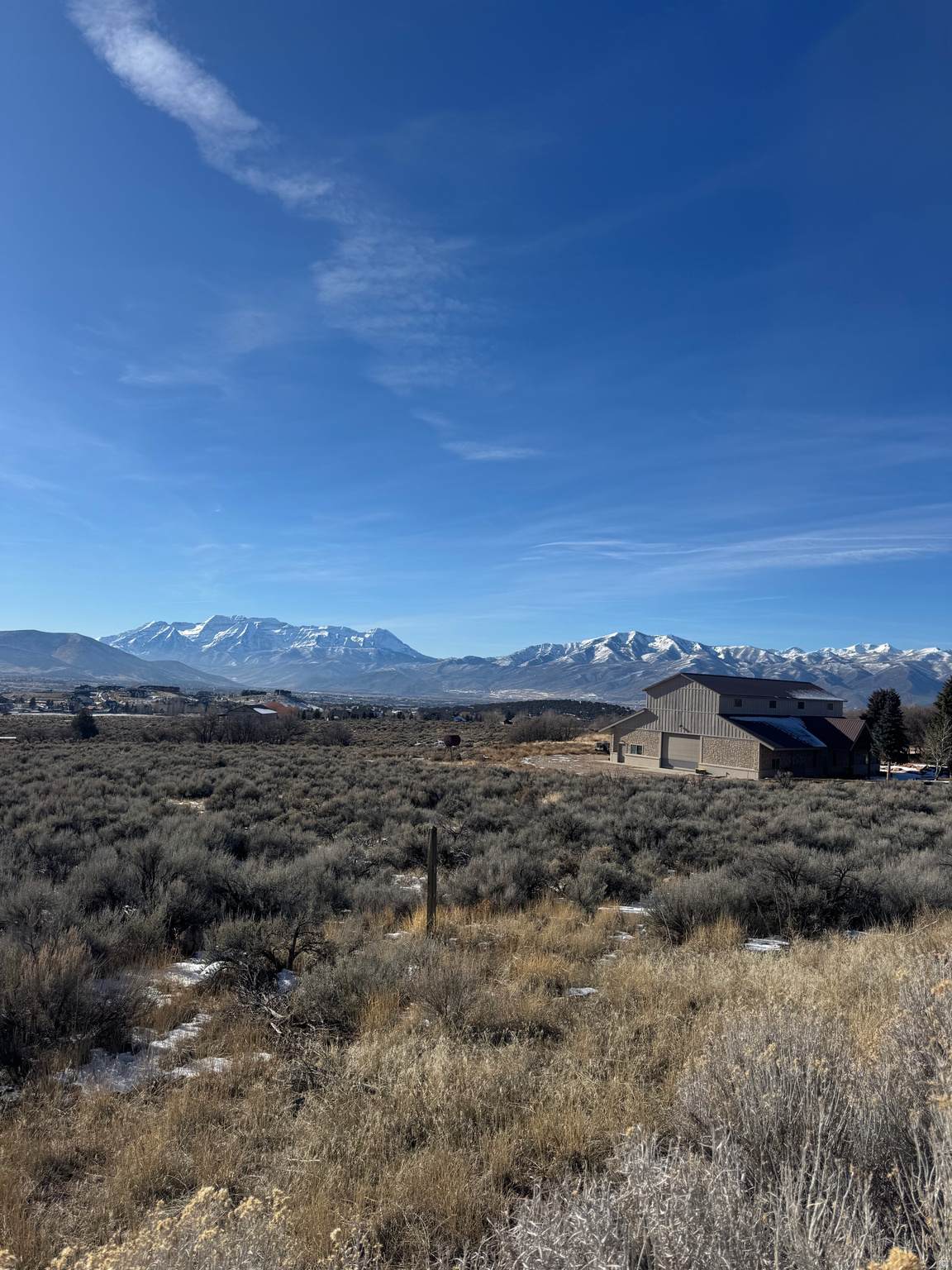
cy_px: 635
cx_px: 476
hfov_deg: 56.8
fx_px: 880
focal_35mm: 24
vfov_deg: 71.6
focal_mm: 6.76
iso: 80
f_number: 1.78
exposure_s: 1/7937
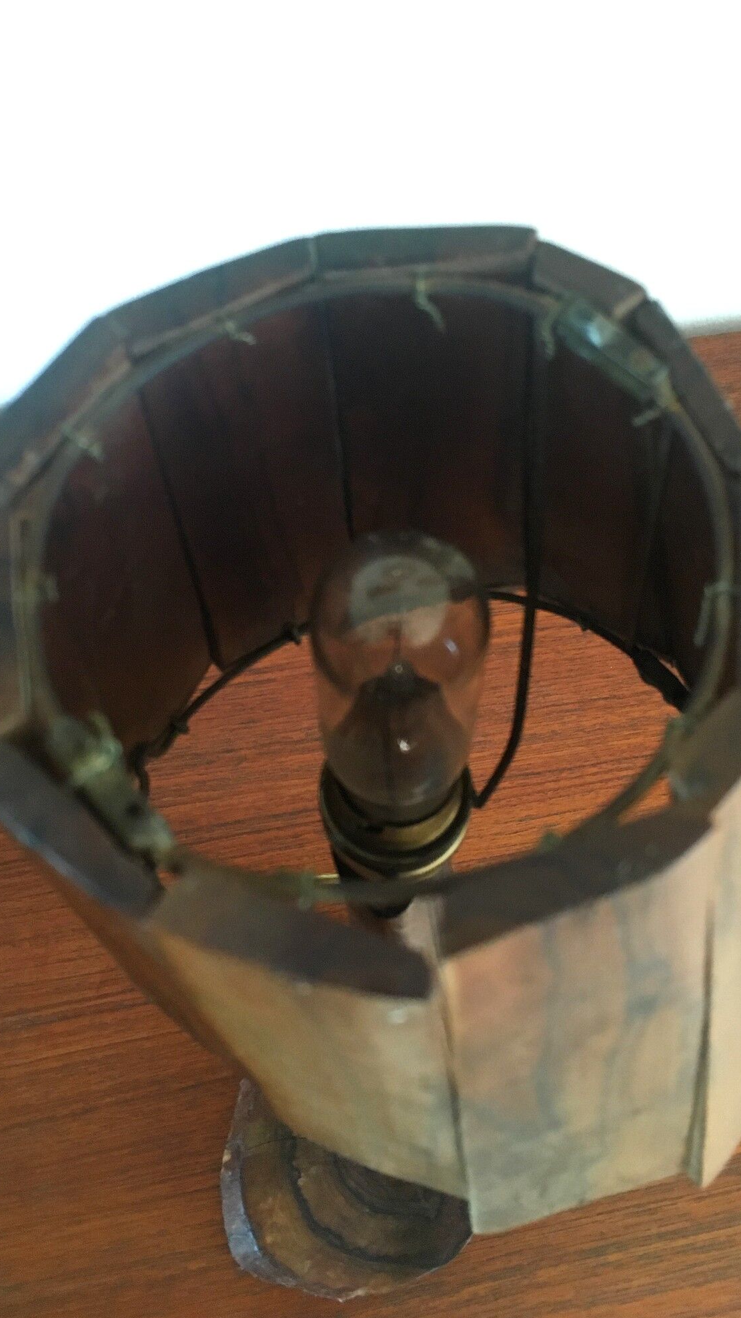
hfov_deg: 36.7
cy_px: 661
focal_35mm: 32
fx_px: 1118
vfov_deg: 61.0
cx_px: 386
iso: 250
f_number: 2.2
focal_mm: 4.15
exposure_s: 1/25
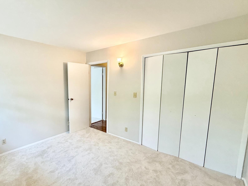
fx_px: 129
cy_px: 99
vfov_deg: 71.5
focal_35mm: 18
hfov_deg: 86.3
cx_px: 95
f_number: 2.2
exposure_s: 1/120
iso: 200
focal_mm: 2.22
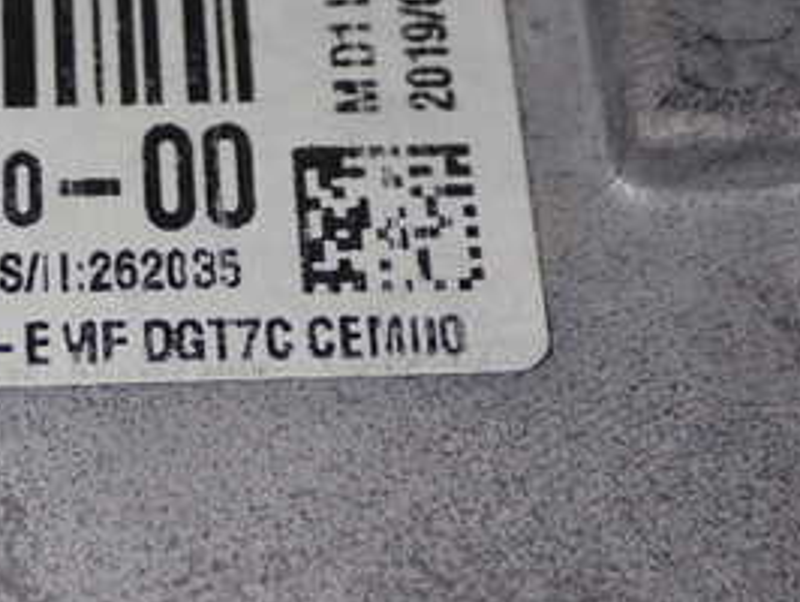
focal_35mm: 151
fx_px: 3493
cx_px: -12
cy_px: 138
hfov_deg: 12.9
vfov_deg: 9.8
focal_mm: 11.88
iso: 200
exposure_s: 1/60
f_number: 11
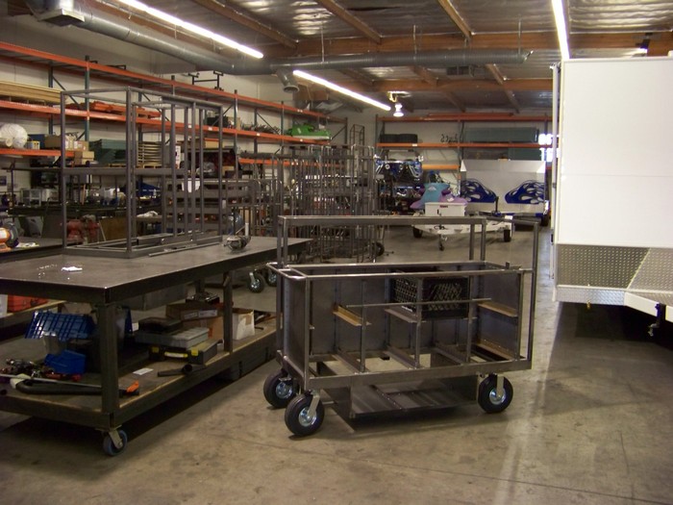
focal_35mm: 36
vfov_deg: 39.7
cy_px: 252
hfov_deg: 51.4
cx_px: 336
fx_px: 700
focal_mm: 5.85
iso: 273
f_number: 2.8
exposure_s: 1/30
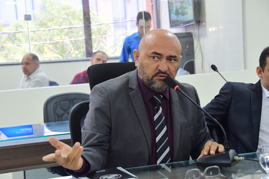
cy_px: 90
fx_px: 448
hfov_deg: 33.4
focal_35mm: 60
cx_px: 134
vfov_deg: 22.6
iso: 1600
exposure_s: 1/80
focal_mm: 40
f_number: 5
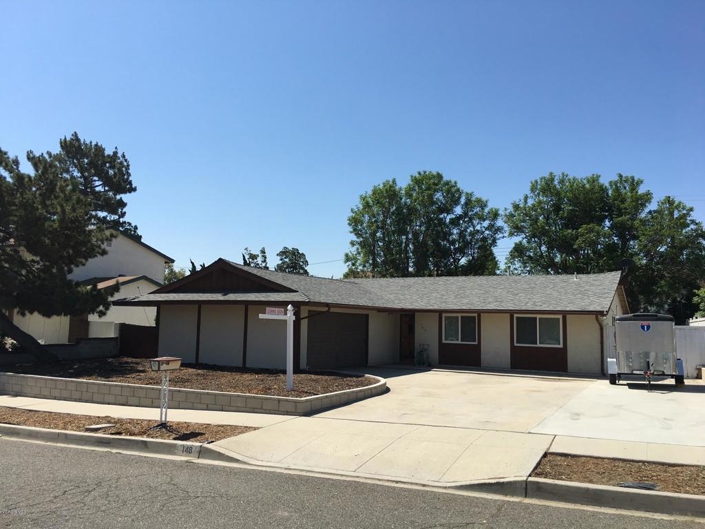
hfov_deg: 61.7
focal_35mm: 29
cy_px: 264
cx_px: 352
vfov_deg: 48.2
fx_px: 591
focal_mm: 4.15
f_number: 2.2
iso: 25
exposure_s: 1/2024
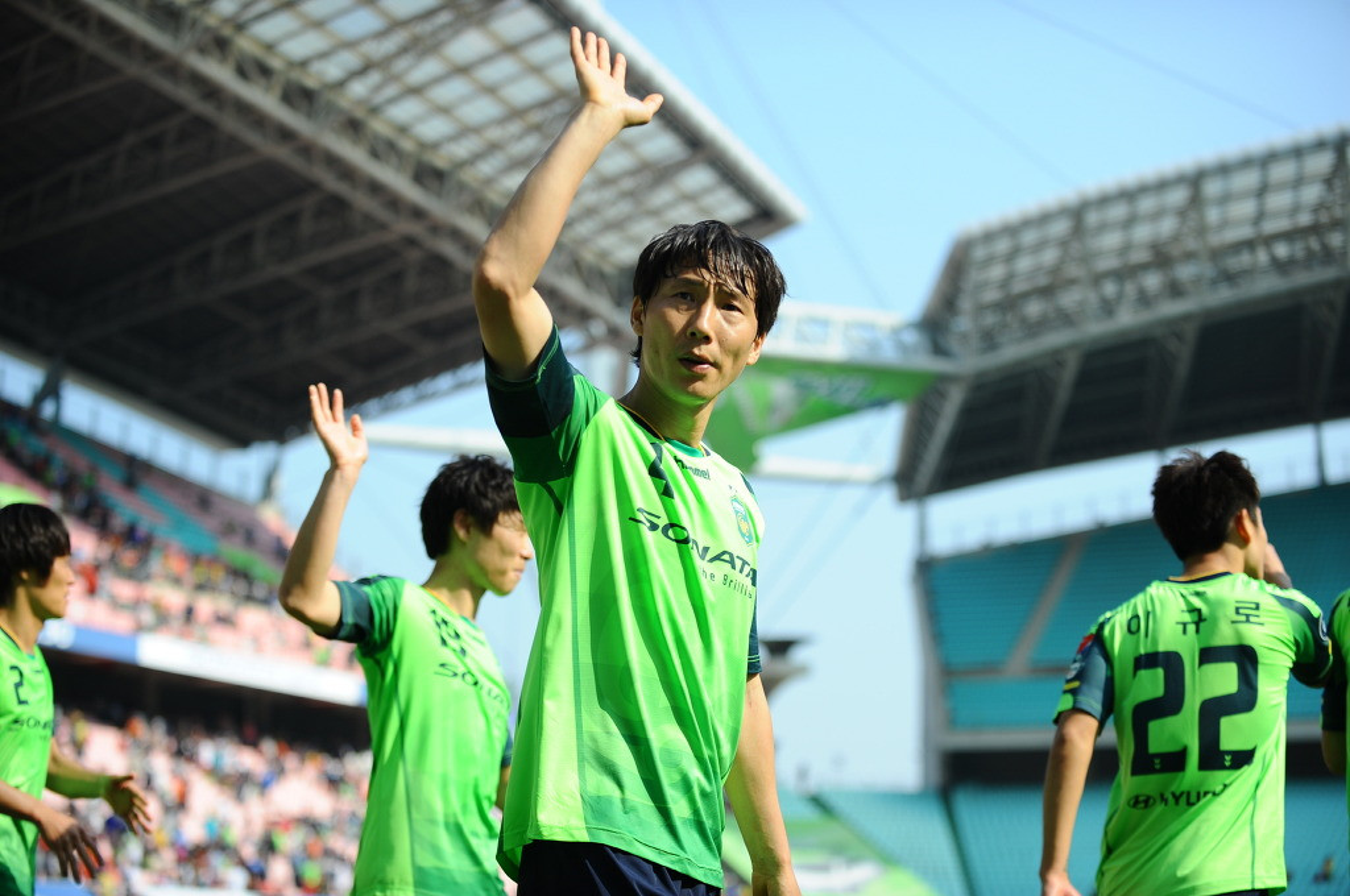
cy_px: 448
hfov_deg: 28.9
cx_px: 675
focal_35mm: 70
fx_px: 2622
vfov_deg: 19.4
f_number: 2.8
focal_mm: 70
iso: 200
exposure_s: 1/2000
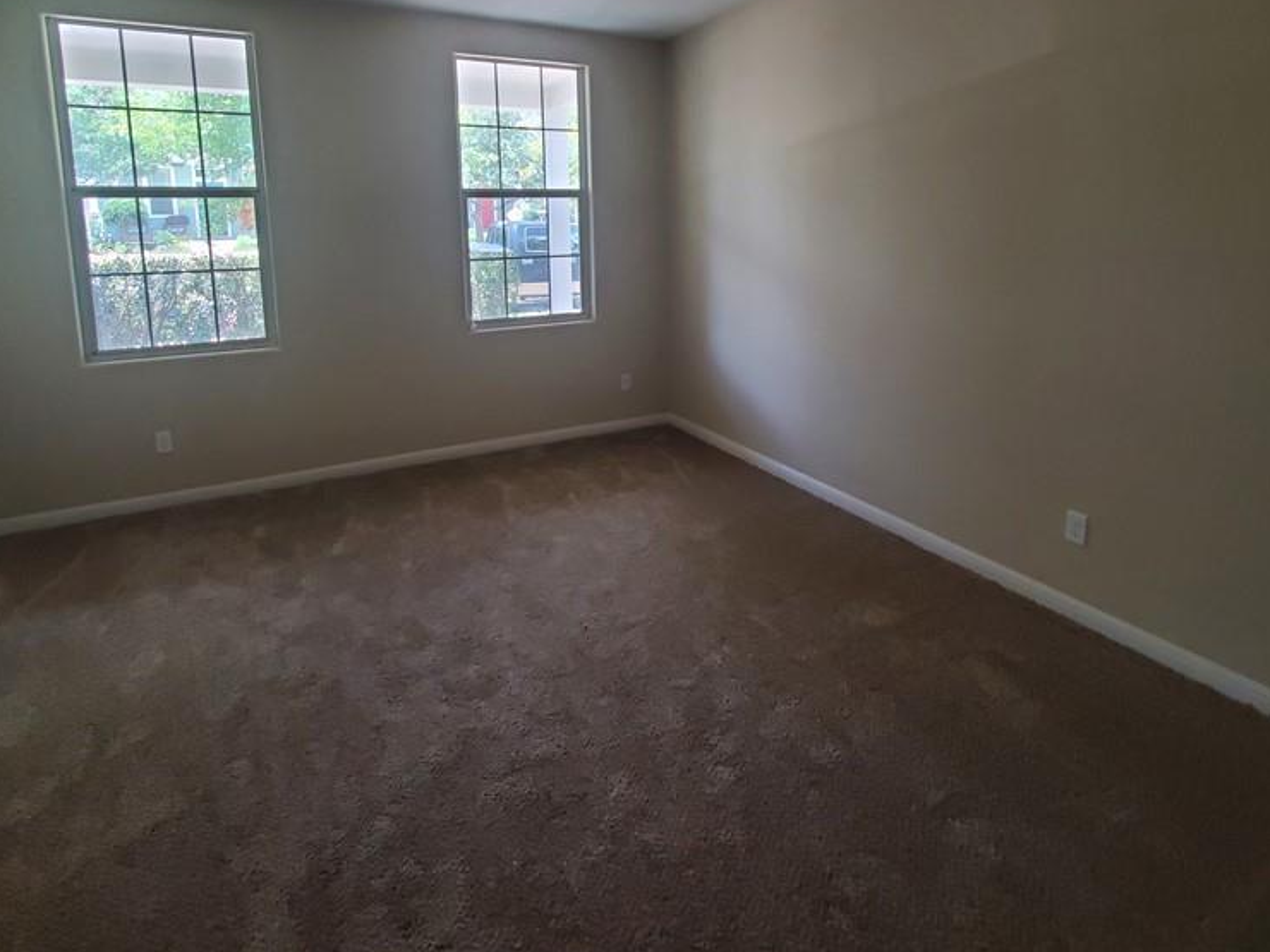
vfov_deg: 69.4
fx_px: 660
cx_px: 649
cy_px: 310
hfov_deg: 87.7
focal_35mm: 18
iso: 200
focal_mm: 1.8
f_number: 2.2
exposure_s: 1/60
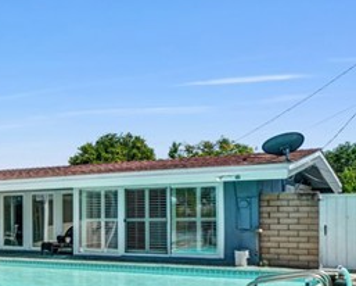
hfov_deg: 23.8
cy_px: 216
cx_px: -220
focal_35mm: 56
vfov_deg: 26.8
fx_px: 590
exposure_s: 1/80
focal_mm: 10
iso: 100
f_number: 11
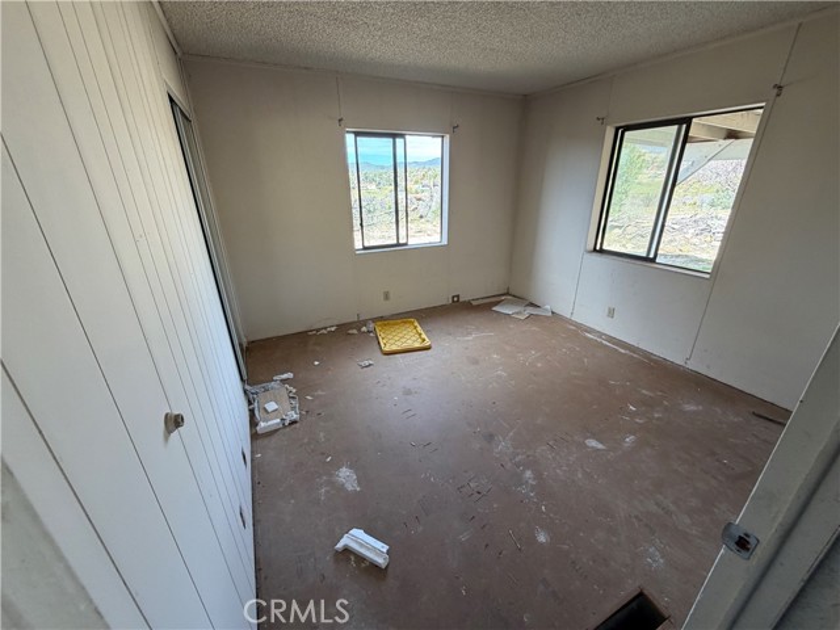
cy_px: 315
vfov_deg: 85.7
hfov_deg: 102.1
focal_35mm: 14
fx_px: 340
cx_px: 420
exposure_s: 1/121
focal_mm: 2.22
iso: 160
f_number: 2.2
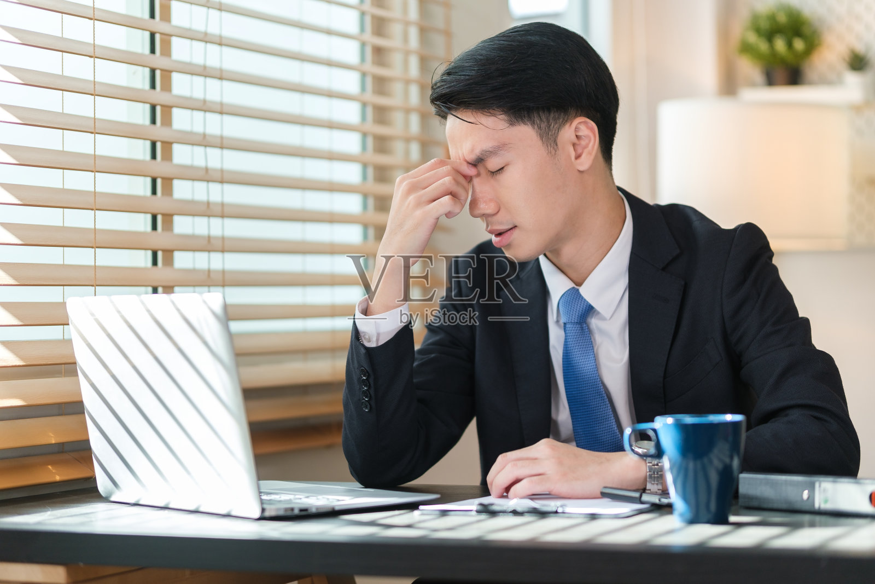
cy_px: 292
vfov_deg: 16.3
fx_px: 2042
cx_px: 438
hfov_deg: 24.2
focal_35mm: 84
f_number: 1.4
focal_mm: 56
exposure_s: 1/300
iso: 160
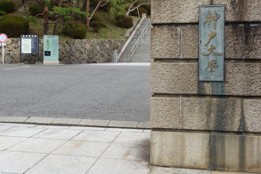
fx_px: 377
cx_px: 81
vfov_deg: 25.9
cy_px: 65
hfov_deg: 37.7
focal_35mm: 52
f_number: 11
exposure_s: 1/60
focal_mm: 12.64
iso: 125
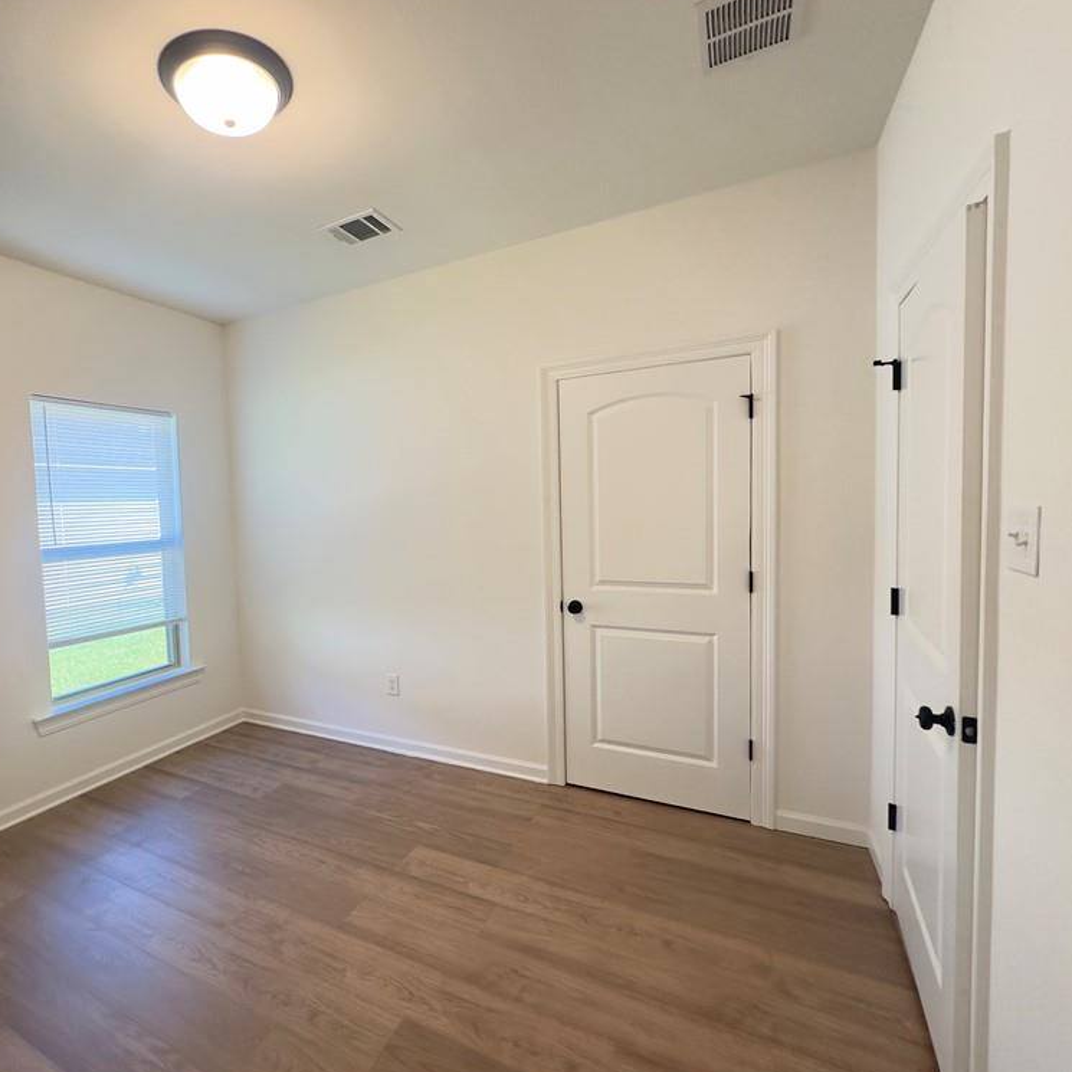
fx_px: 596
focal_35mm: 17
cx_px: 391
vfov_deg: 84.0
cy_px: 540
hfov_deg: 82.1
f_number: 2.2
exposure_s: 1/120
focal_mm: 2.22
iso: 250
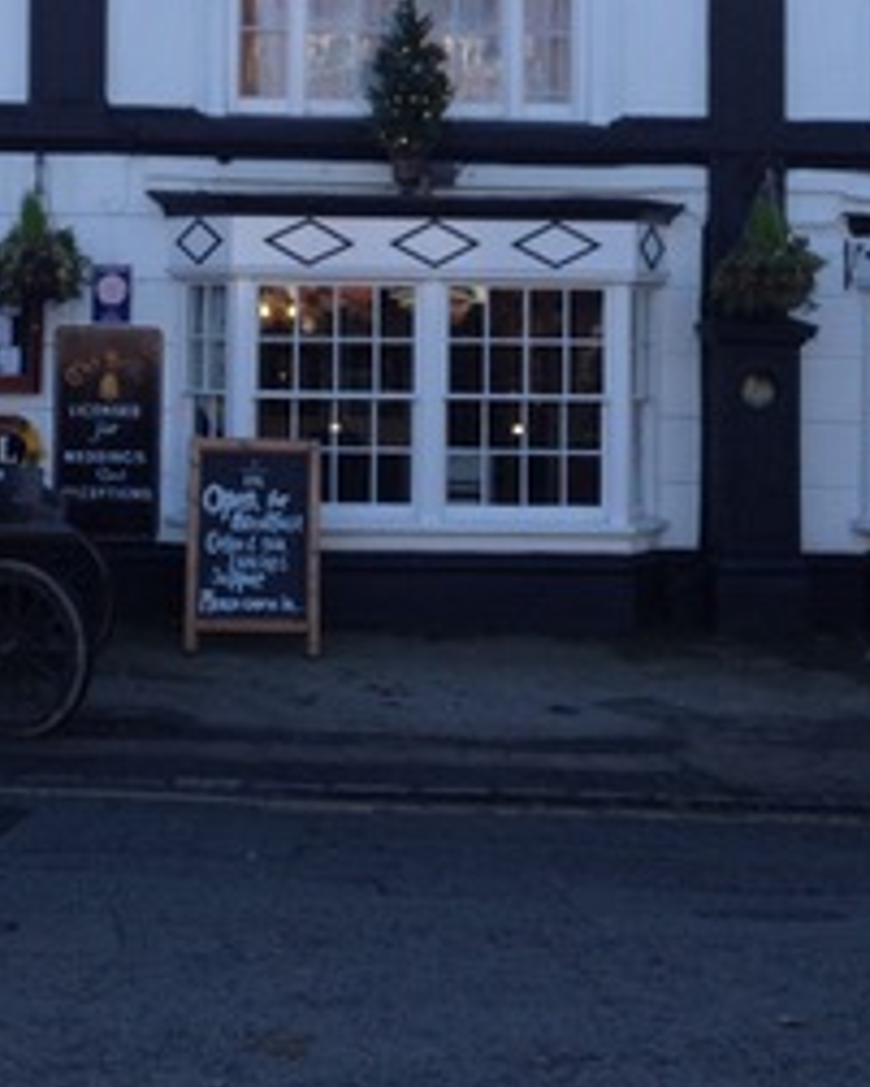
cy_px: 186
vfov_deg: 21.6
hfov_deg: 17.6
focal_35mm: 87
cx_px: 234
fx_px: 2798
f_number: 2.4
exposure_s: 1/341
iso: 50
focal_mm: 4.28
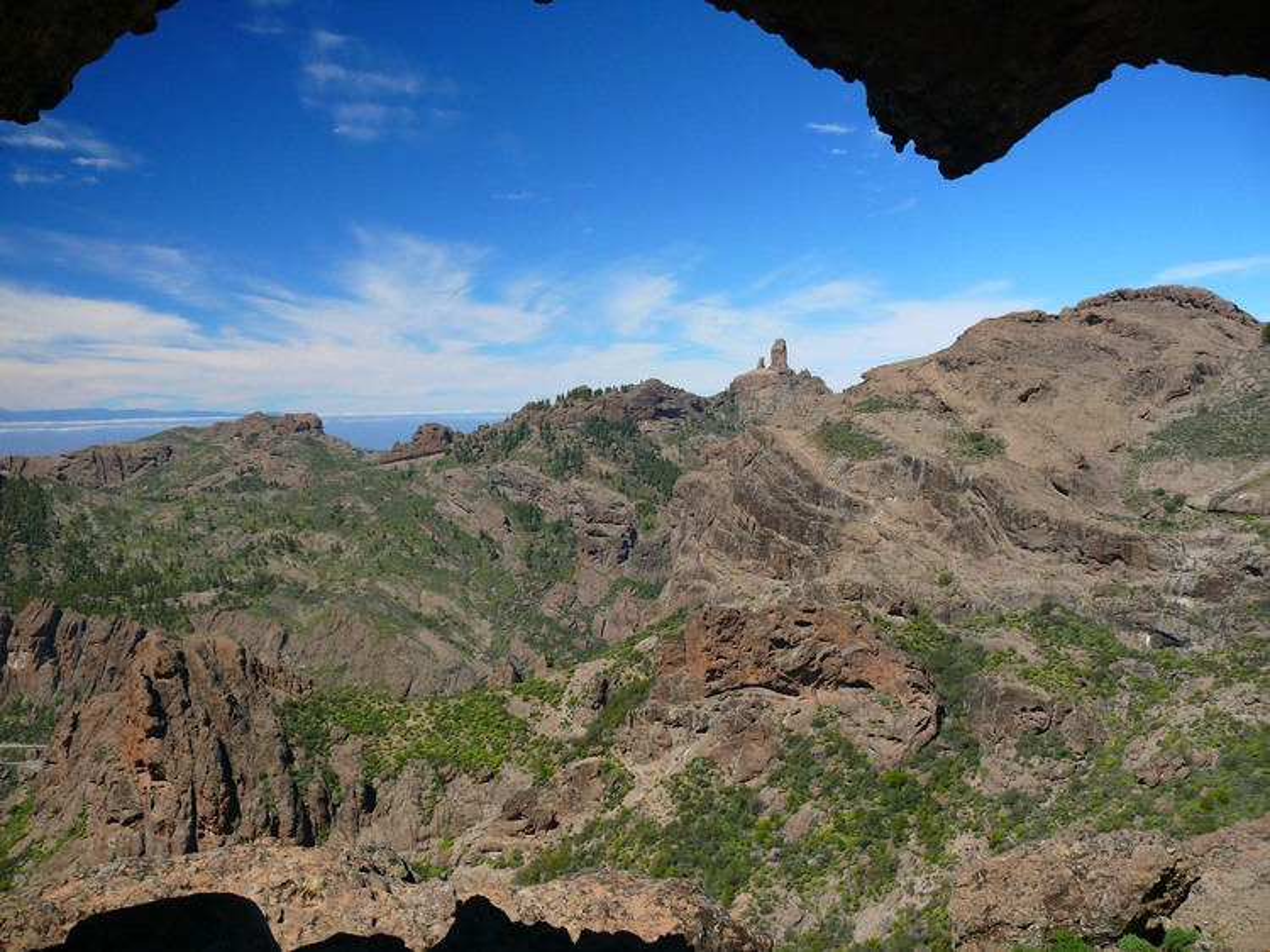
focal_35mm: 35
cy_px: 476
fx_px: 1284
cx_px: 635
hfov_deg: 52.6
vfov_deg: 40.7
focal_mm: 7.4
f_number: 2.8
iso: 100
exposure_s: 1/800
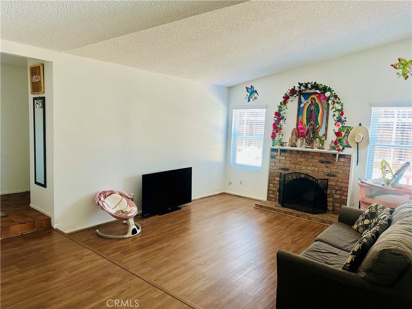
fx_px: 286
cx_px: 206
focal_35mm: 24
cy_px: 154
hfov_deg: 71.6
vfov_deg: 56.8
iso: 160
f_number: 1.78
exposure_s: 1/60
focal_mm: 6.86
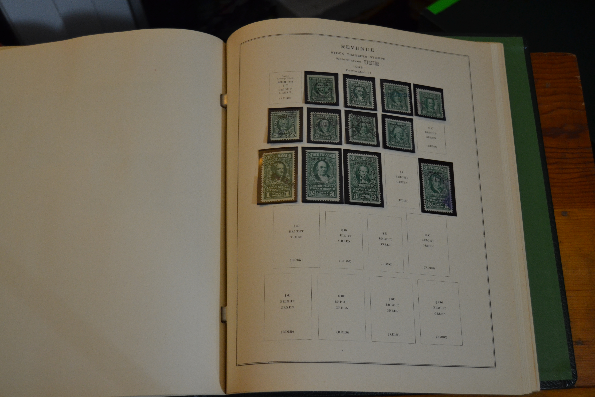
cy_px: 198
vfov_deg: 34.2
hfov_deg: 49.6
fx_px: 645
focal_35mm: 39
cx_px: 298
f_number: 4
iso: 1000
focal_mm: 26
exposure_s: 1/60
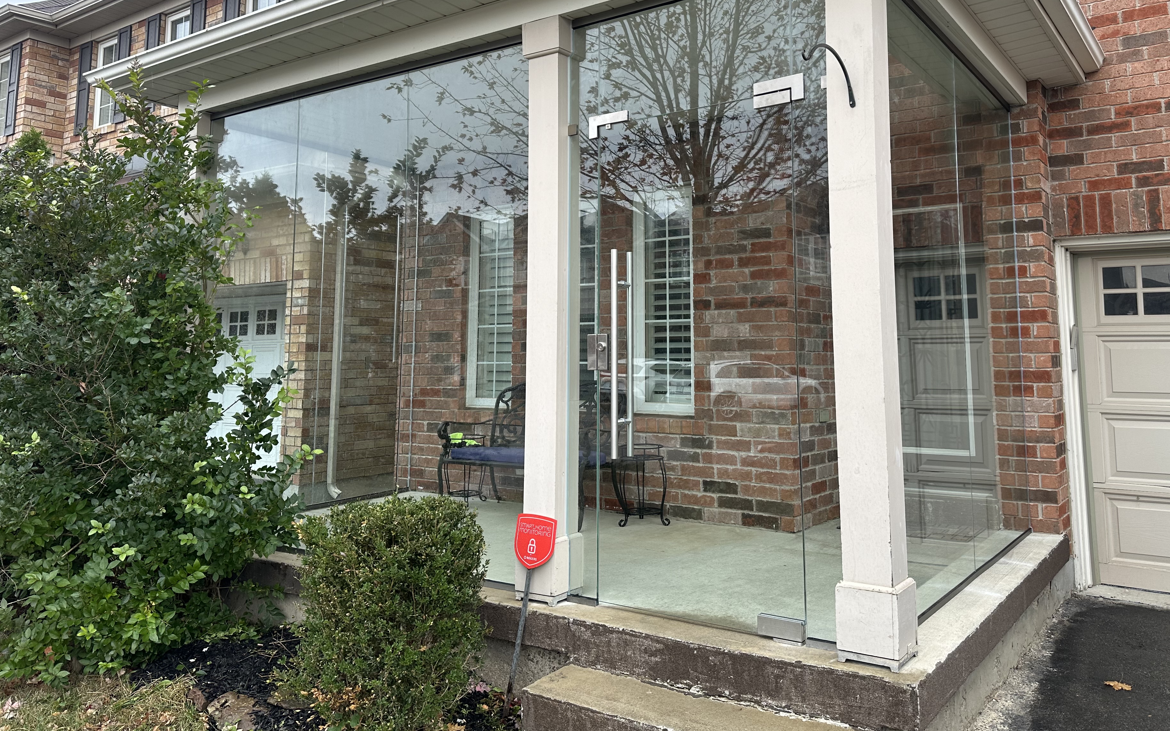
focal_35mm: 28
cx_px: 629
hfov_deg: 66.4
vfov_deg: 44.0
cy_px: 255
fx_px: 893
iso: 64
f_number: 1.78
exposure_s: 1/143
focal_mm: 6.86
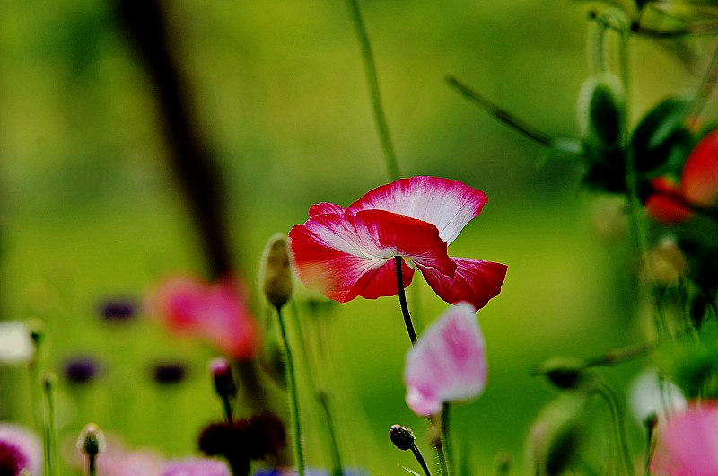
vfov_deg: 4.6
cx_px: 359
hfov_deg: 6.9
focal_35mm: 300
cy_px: 238
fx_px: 5971
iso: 100
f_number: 5
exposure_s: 1/400
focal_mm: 200
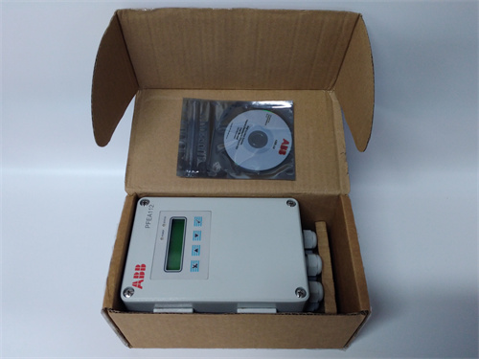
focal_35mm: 27
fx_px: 374
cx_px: 240
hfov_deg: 65.3
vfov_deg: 51.4
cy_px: 180
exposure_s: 1/33
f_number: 2
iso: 188
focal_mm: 3.79
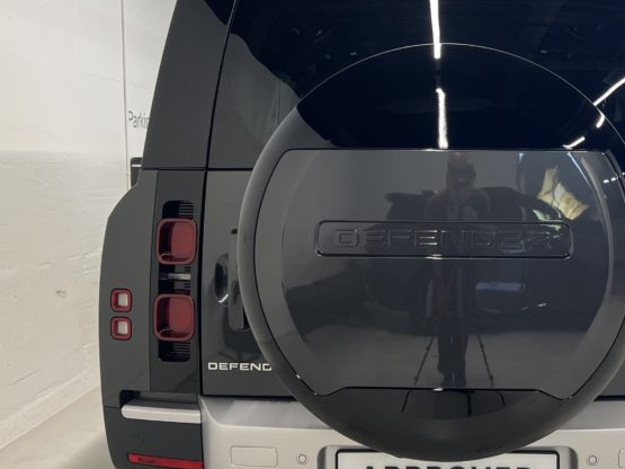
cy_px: 206
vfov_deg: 30.2
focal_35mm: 48
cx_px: 434
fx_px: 866
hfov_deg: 39.0
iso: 125
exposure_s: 1/100
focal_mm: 5.7
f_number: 1.5
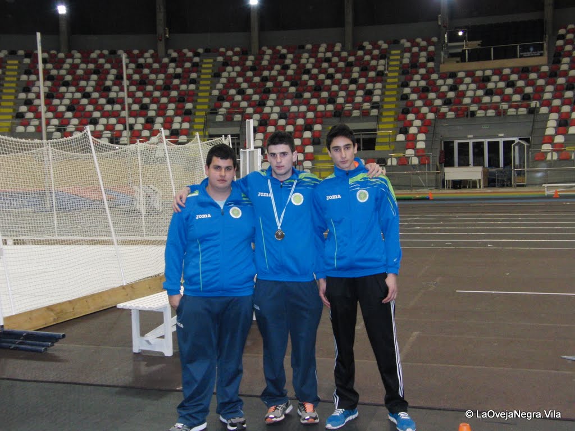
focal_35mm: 45
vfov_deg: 32.2
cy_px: 216
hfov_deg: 42.1
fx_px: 747
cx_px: 288
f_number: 3.2
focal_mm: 7.9
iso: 400
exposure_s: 1/60
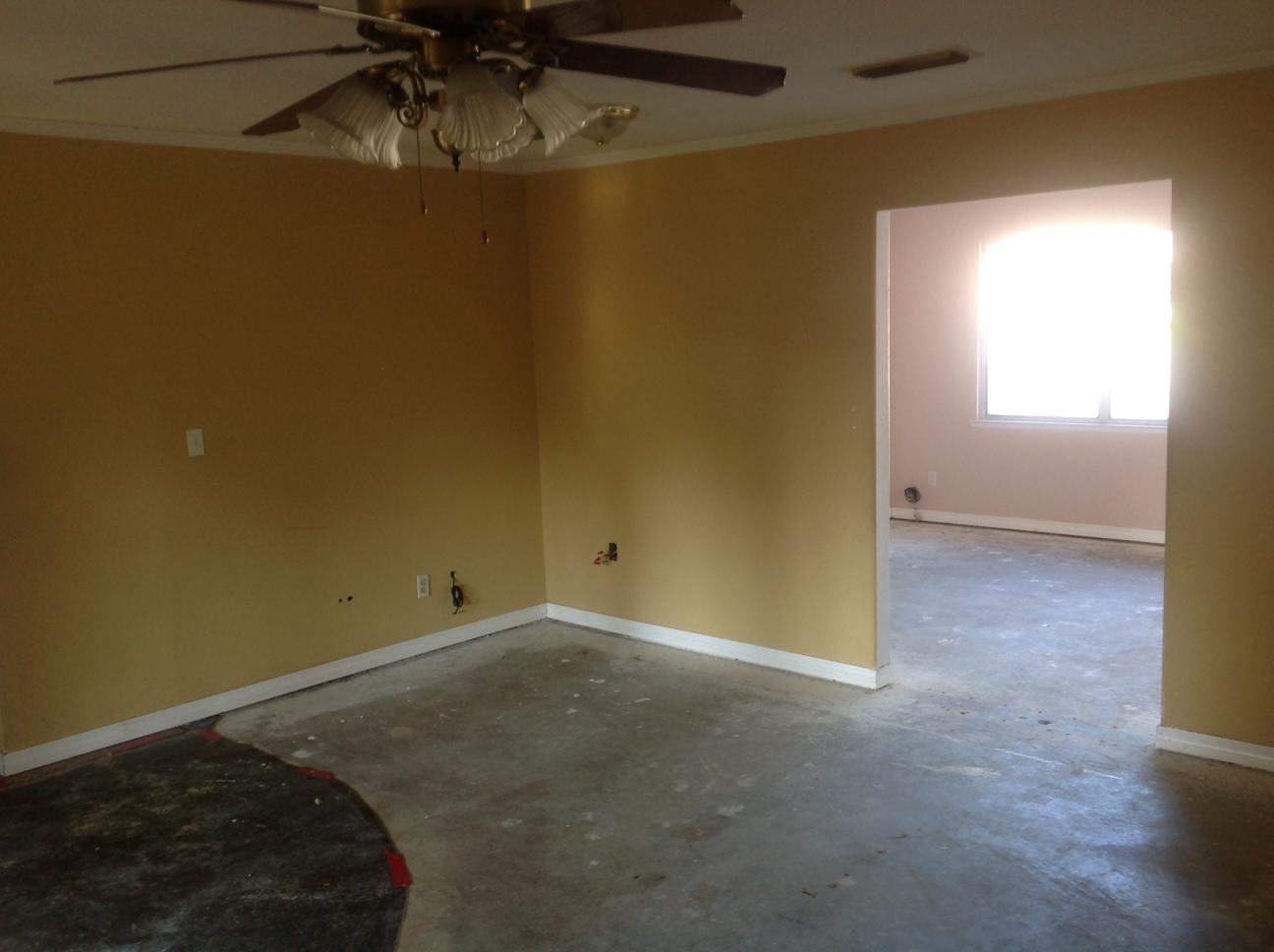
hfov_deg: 52.7
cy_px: 476
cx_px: 637
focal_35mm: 35
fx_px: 1286
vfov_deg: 40.6
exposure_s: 1/15
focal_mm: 4.28
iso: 80
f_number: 2.4
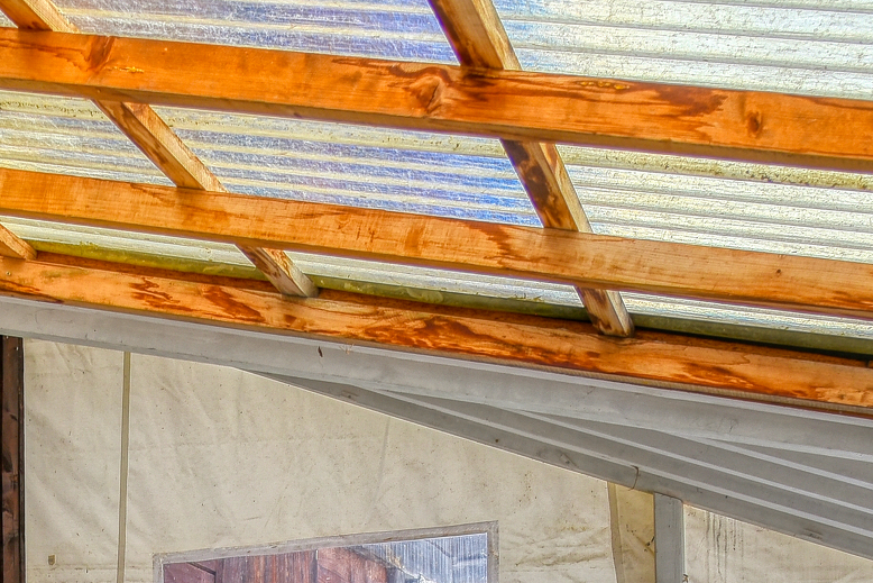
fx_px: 1916
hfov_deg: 24.7
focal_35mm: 79
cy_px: 943
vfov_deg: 15.6
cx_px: 36
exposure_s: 1/500
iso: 250
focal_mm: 24
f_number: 11
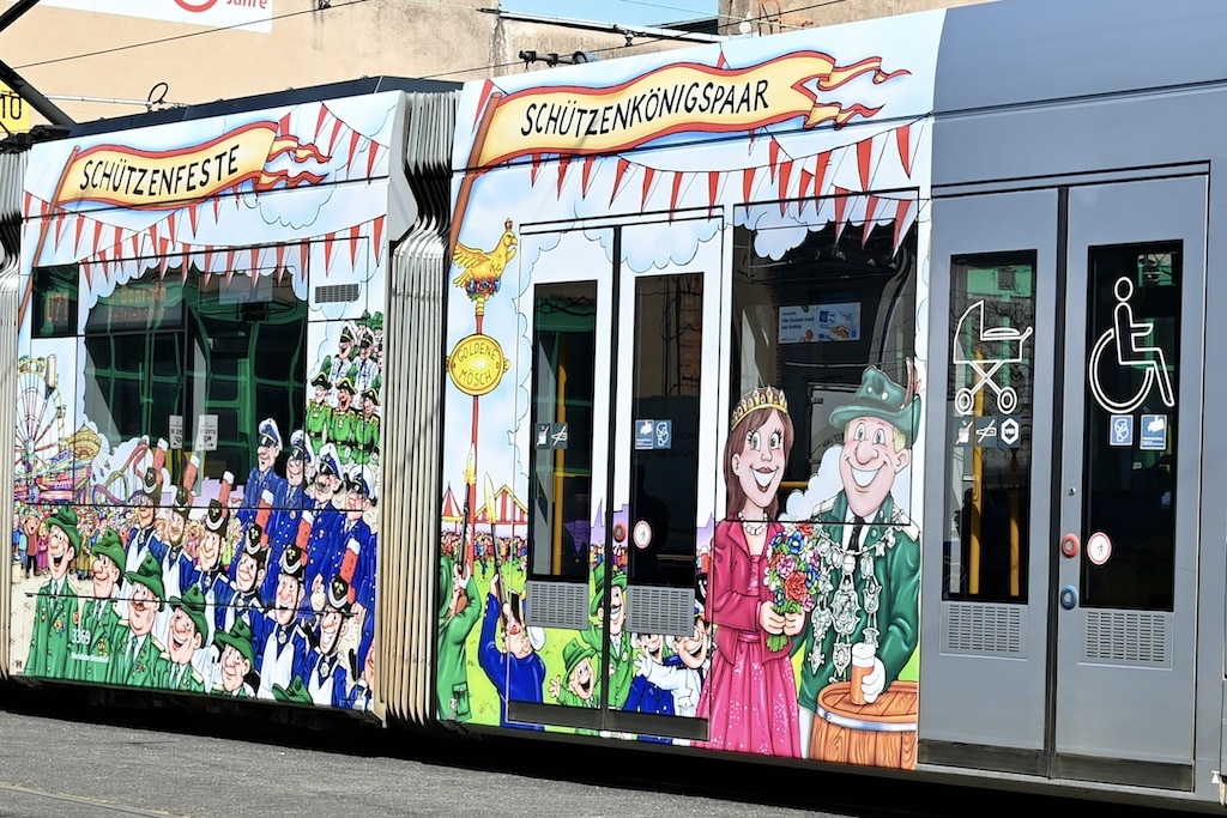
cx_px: 614
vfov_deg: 35.1
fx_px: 1295
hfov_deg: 50.7
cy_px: 409
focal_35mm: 38
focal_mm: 38
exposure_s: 1/100
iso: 100
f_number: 8
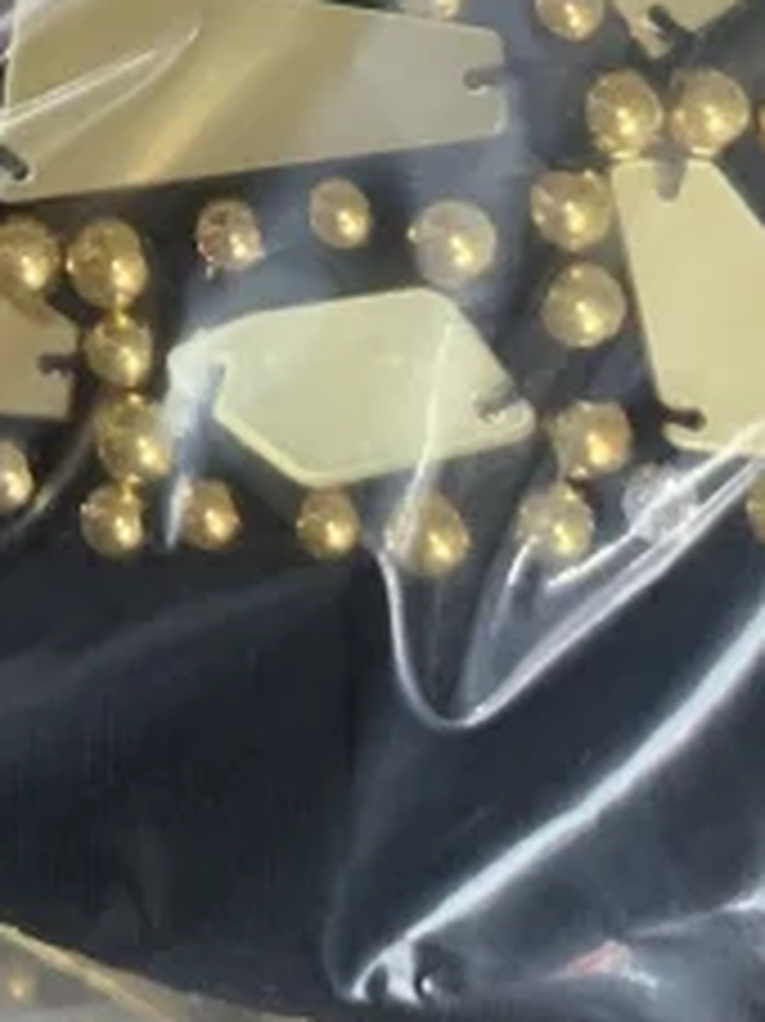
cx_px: -765
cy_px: -891
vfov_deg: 11.1
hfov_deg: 8.5
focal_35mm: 165
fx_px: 4866
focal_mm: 4.25
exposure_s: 1/72
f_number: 1.8
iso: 100
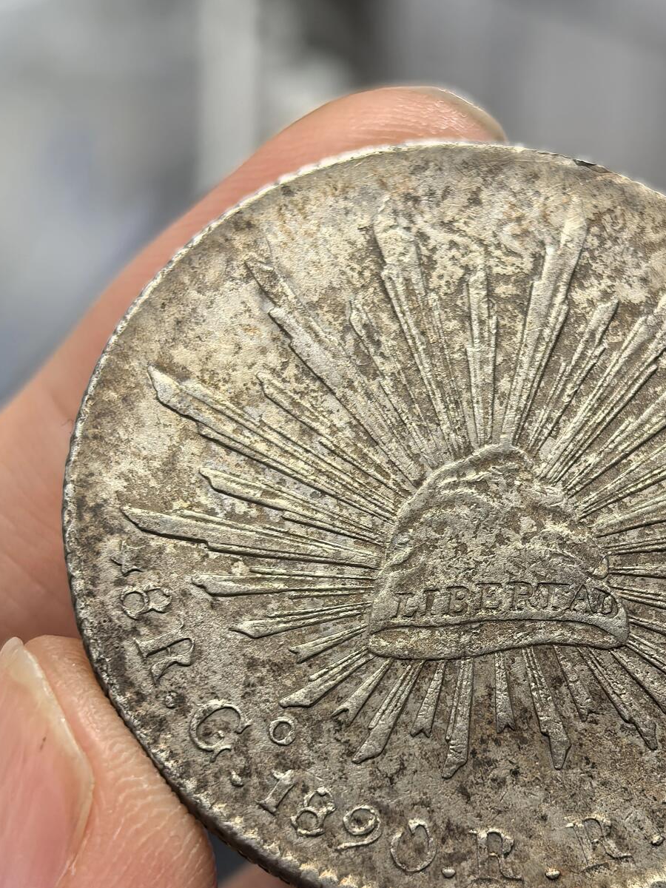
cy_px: 559
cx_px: 482
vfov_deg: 24.1
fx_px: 2078
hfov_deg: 18.1
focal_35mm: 81
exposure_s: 1/50
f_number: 2
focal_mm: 6.98
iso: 200
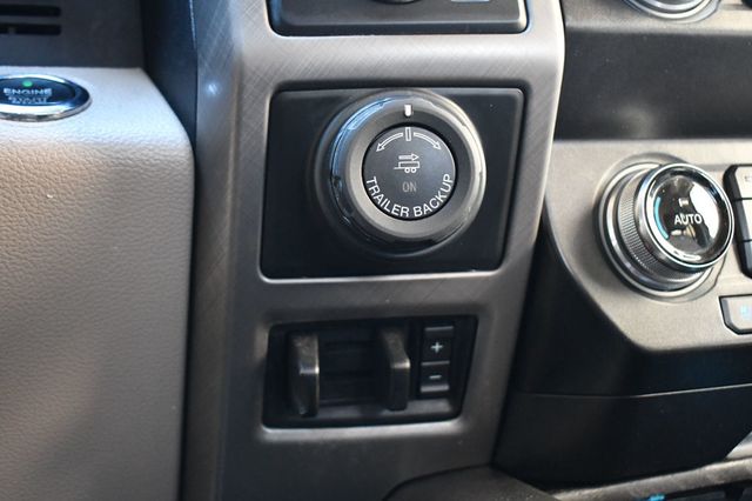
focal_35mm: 51
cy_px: 250
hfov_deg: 38.9
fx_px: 1065
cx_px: 376
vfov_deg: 26.5
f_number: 4.5
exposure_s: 1/60
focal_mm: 34
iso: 4000
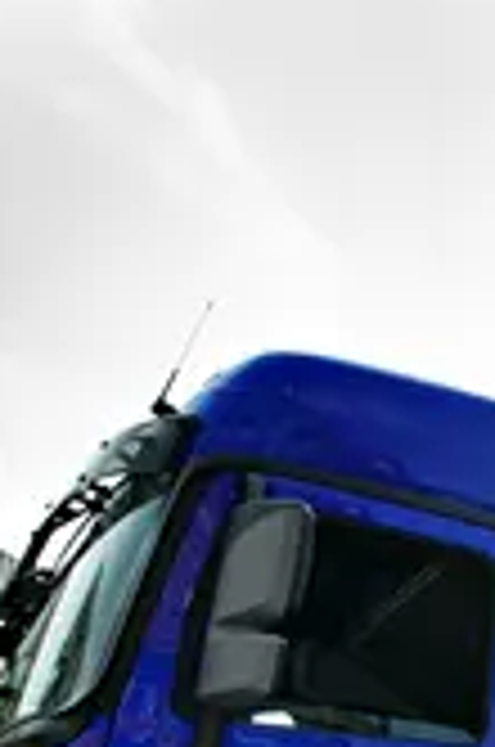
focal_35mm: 65
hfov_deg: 13.9
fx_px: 1346
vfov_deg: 27.9
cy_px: 853
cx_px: 1220
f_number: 8
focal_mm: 14
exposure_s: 1/80
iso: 100
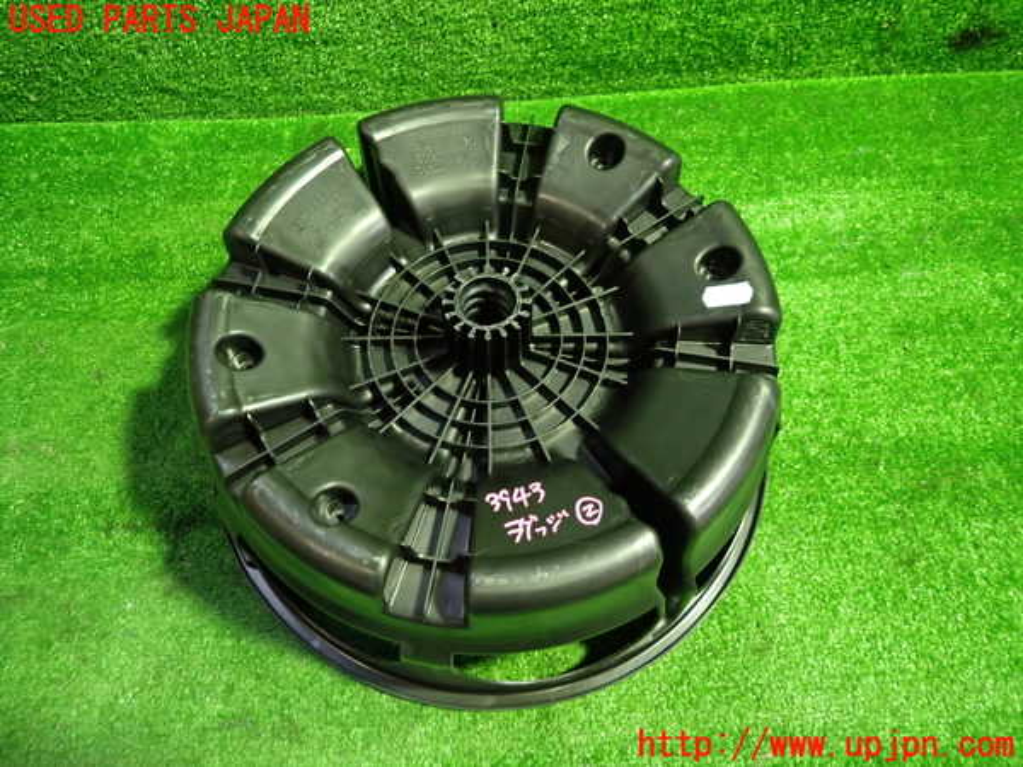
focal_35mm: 25
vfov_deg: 54.9
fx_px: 739
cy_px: 384
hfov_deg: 69.4
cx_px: 512
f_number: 2
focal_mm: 4.5
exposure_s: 1/30
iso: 400
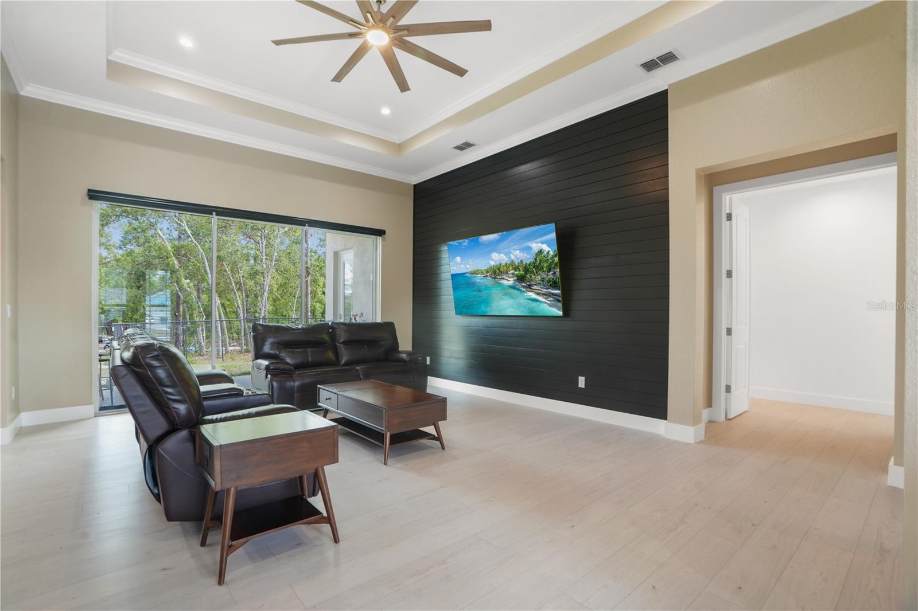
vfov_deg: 73.7
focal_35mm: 16
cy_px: 306
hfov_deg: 96.7
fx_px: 408
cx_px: 459
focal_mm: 16
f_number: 9
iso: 1000
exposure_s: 1/3
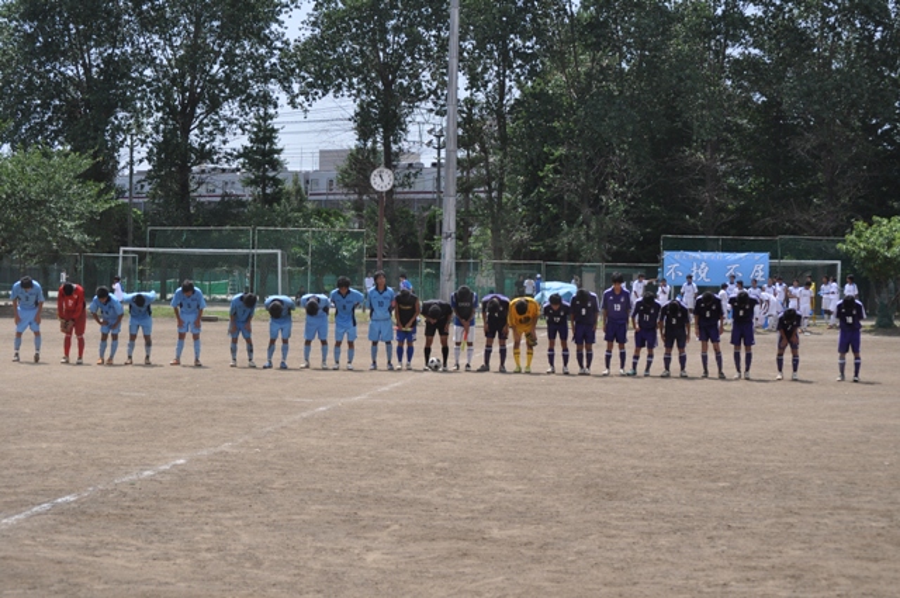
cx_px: 450
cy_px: 299
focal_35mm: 82
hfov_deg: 24.6
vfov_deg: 16.5
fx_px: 2060
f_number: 6.3
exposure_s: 1/1600
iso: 400
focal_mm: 55
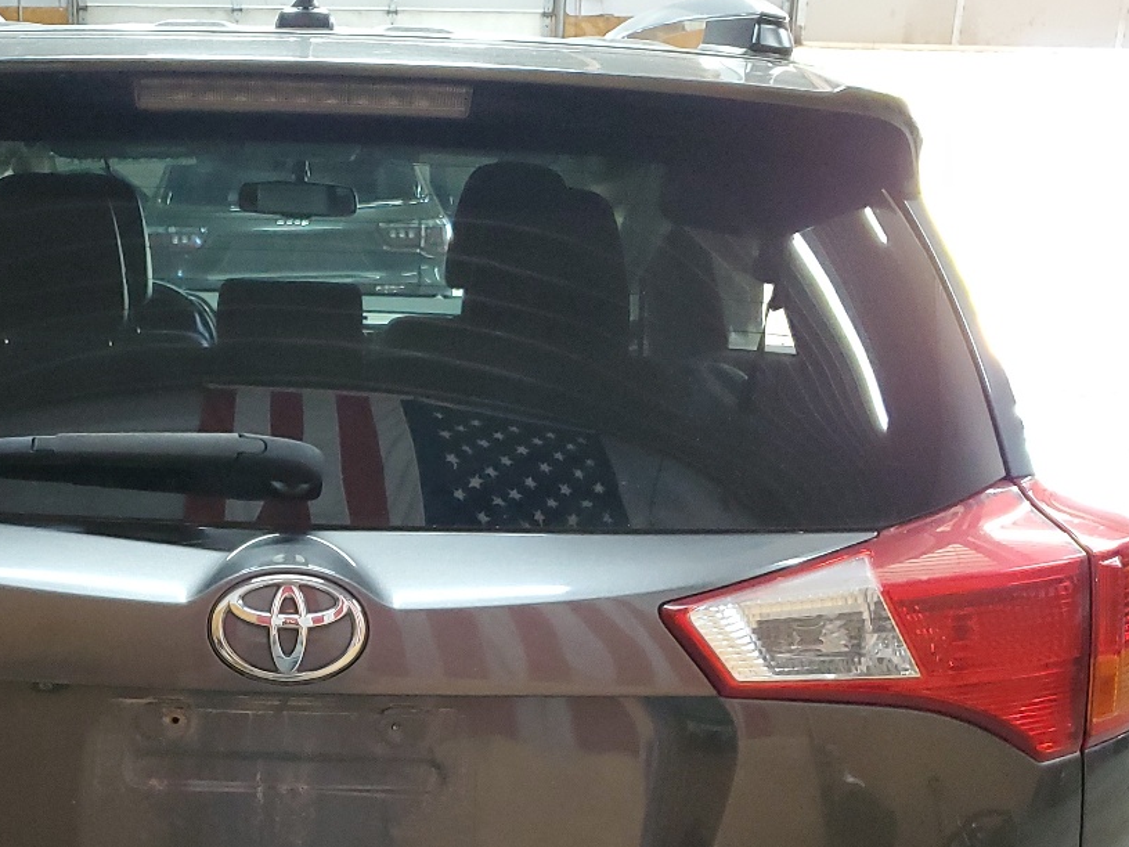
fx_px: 1663
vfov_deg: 27.9
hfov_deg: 36.7
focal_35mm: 51
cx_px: 295
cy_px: 702
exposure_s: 1/60.2
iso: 303
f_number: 1.5
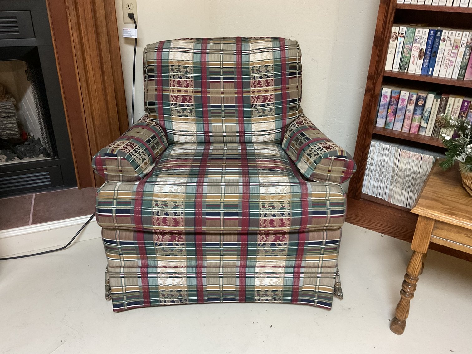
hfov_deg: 61.7
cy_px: 177
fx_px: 395
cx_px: 236
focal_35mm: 29
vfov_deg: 48.2
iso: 250
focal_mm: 3
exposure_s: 1/40
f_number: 1.8
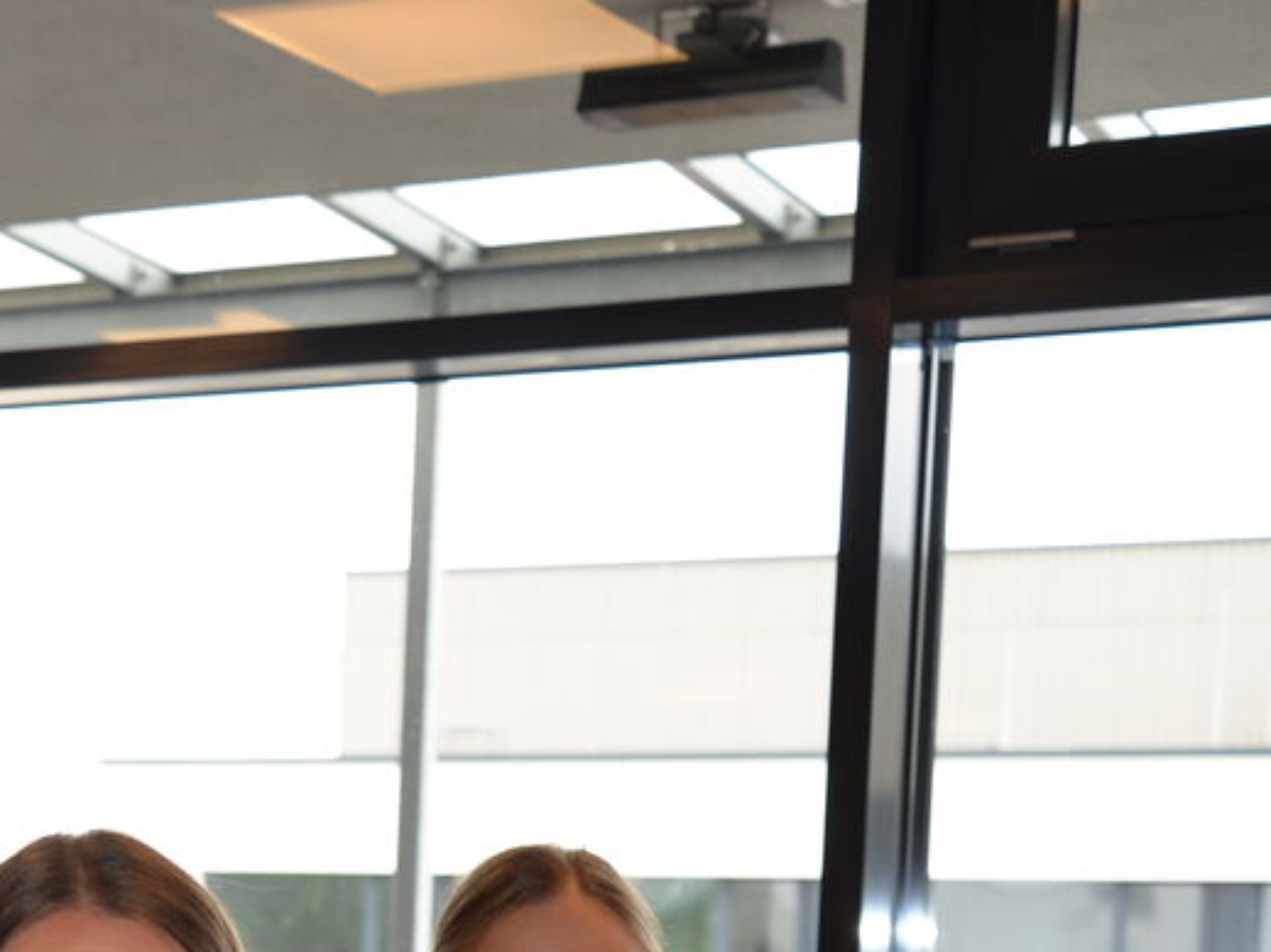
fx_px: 3744
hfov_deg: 18.6
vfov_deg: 13.9
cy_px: 1265
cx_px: -61
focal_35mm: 102
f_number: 4
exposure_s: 1/100
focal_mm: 34
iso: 400
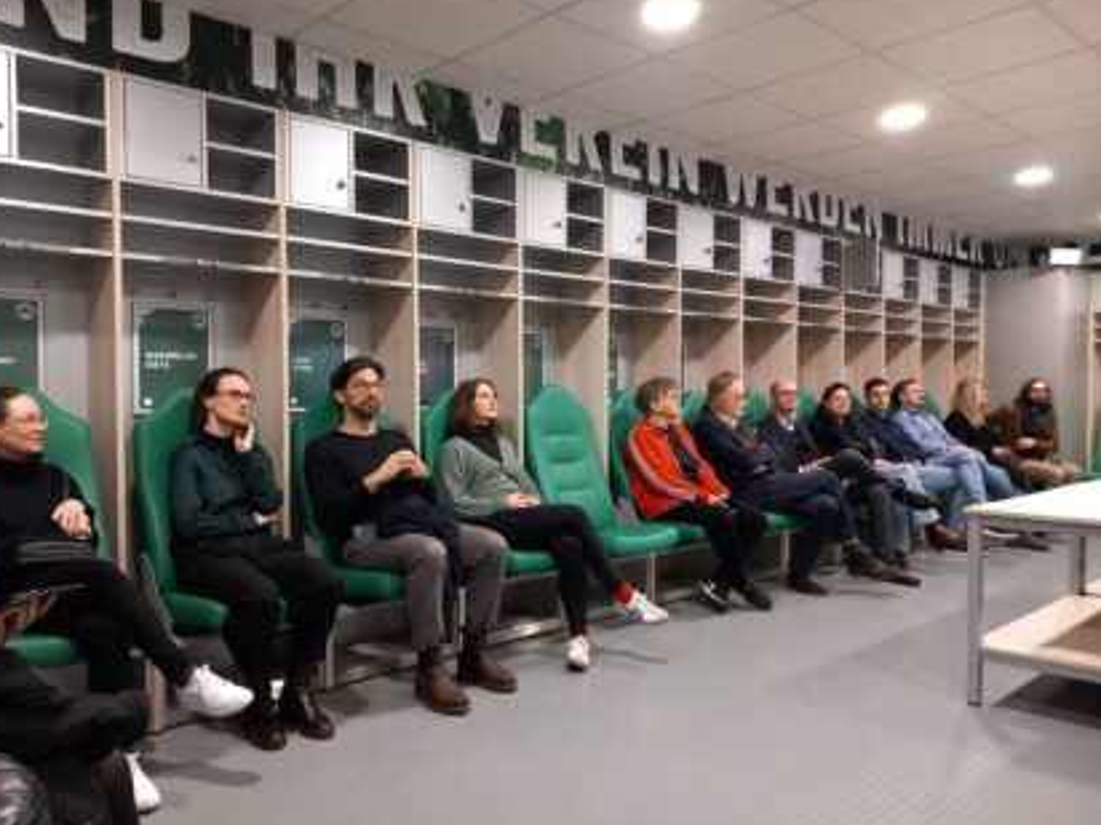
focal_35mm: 28
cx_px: 533
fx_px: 891
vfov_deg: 49.7
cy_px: 408
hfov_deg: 63.4
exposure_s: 1/25
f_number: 1.8
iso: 250
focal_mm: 4
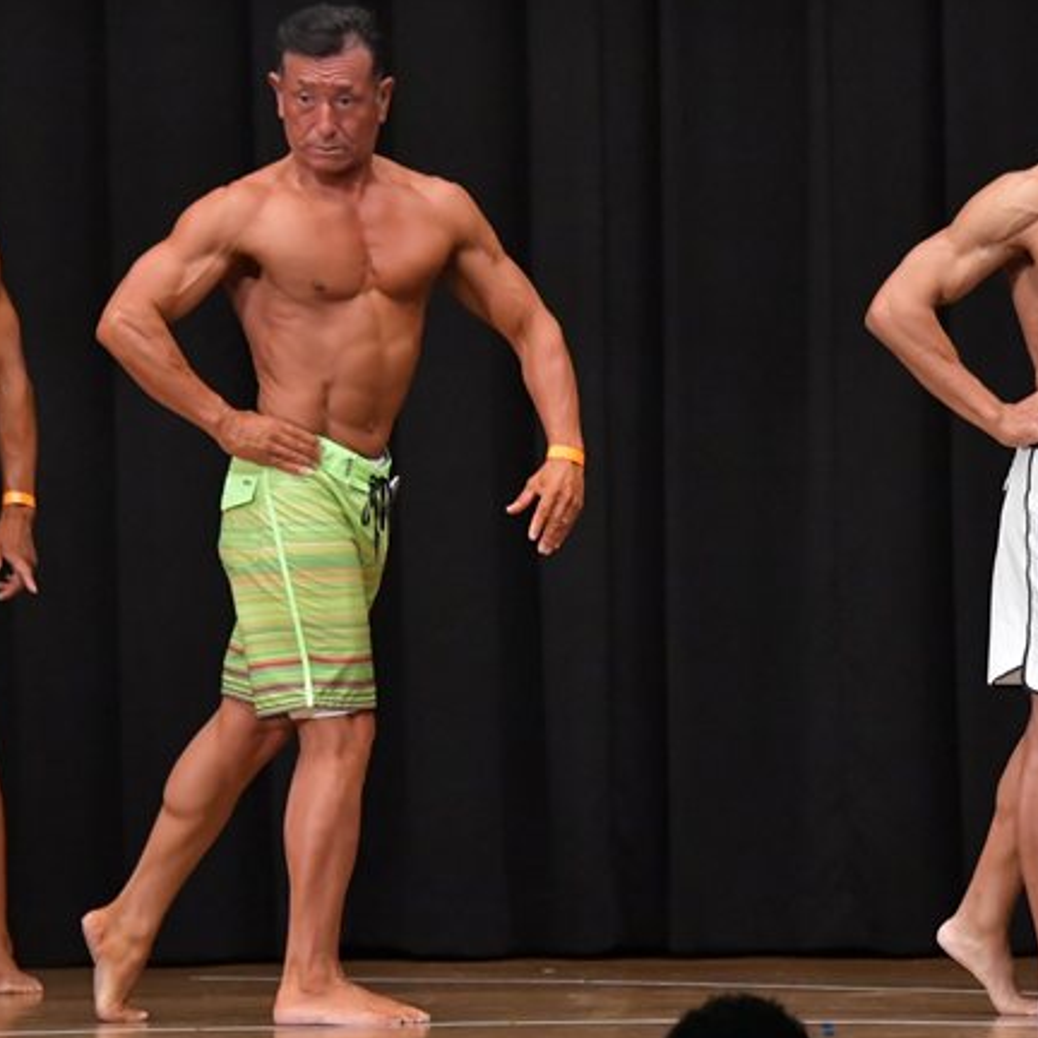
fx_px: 11229
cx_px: 631
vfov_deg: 5.3
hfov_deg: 5.3
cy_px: 514
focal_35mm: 331
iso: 6400
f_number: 5.6
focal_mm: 145
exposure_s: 1/400
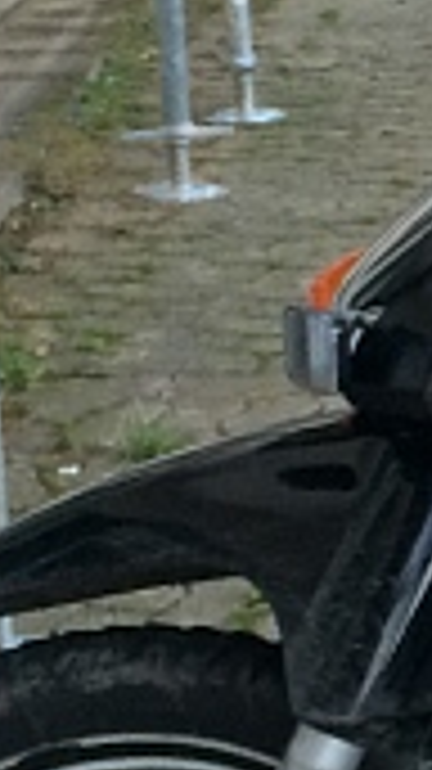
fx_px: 3018
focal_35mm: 148
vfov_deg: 14.5
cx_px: 945
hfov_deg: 7.7
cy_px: 482
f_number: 2.2
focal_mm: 4.15
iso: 100
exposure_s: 1/30
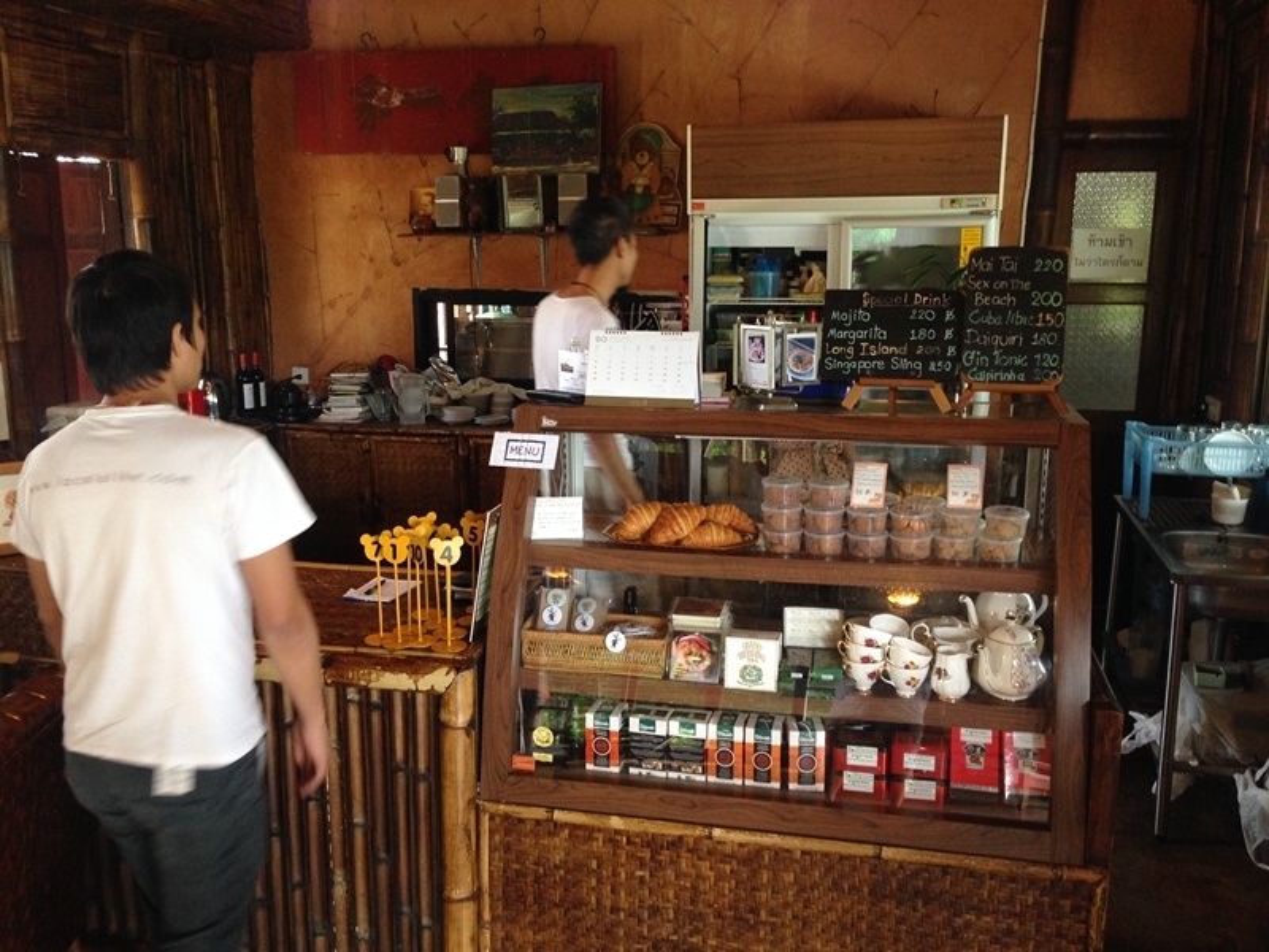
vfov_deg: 42.9
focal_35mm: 33
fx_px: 1210
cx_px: 634
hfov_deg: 55.4
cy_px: 476
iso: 160
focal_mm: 4.12
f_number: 2.4
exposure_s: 1/20
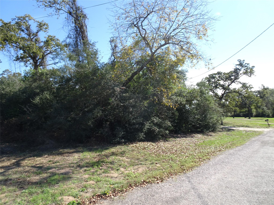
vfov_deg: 56.8
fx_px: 190
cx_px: 137
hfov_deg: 71.6
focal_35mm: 24
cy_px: 102
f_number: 3.5
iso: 80
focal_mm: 4.1
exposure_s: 1/400
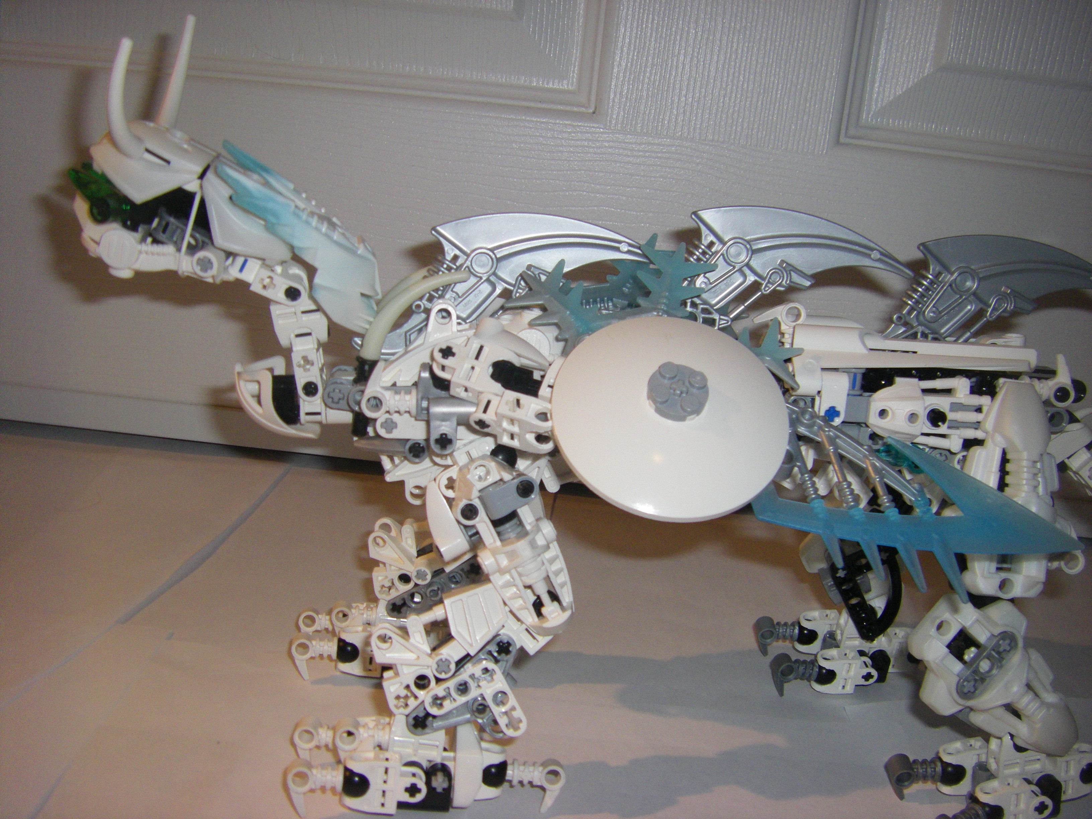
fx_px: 1199
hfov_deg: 49.0
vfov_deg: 37.7
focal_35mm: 38
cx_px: 546
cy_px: 410
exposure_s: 1/50
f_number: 3.5
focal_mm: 6.3
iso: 200
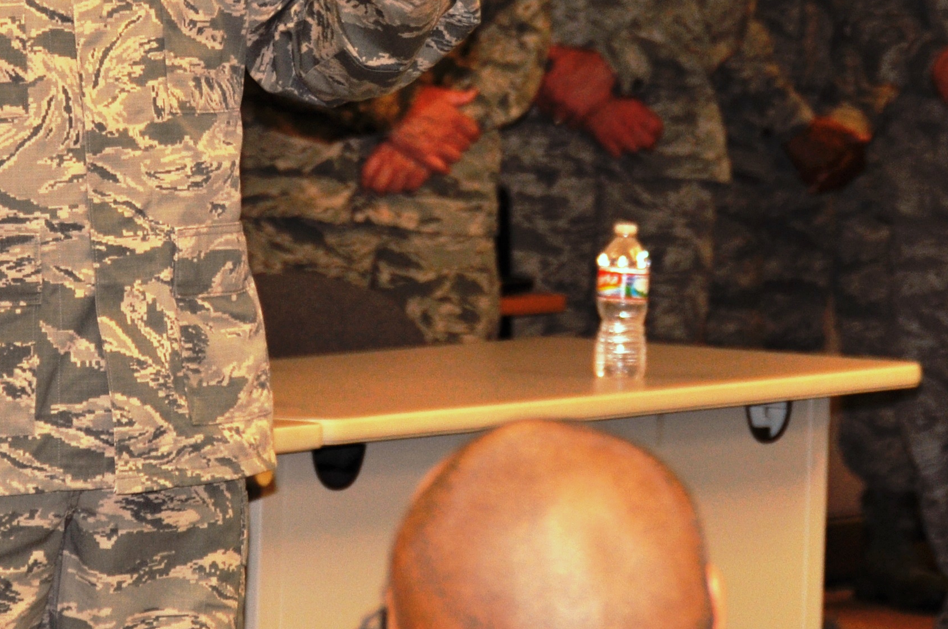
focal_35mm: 286
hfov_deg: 7.2
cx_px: 508
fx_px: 7529
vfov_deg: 4.8
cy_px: -89
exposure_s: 1/60
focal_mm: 75
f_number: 5
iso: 200
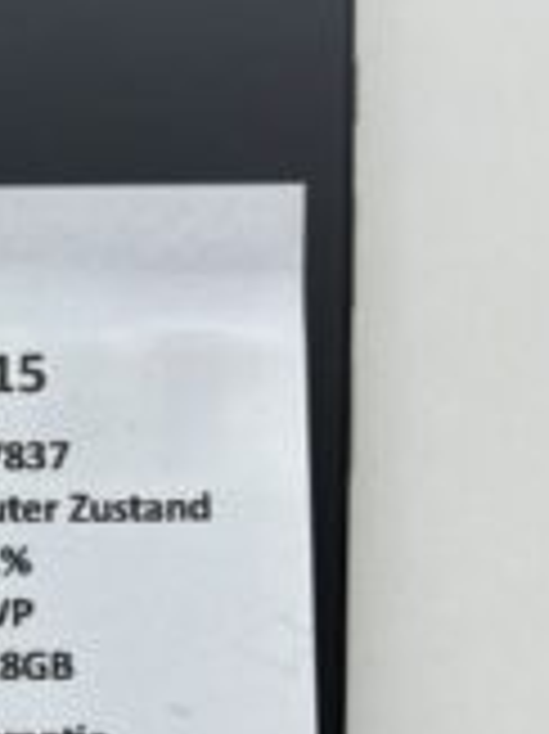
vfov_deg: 29.8
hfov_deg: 21.7
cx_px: -54
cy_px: 558
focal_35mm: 64
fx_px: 1355
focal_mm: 5.7
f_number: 1.5
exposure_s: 1/284
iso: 40
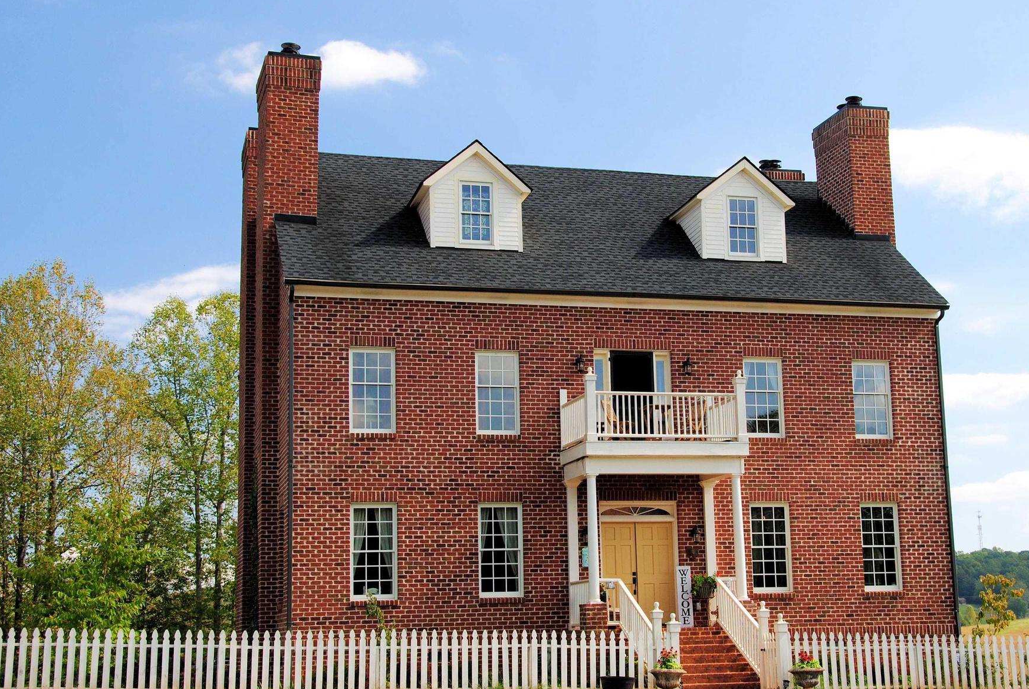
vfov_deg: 24.9
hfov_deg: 36.4
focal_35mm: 55
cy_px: 362
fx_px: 1562
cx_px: 581
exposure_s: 1/125
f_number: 9
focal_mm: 31
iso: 200
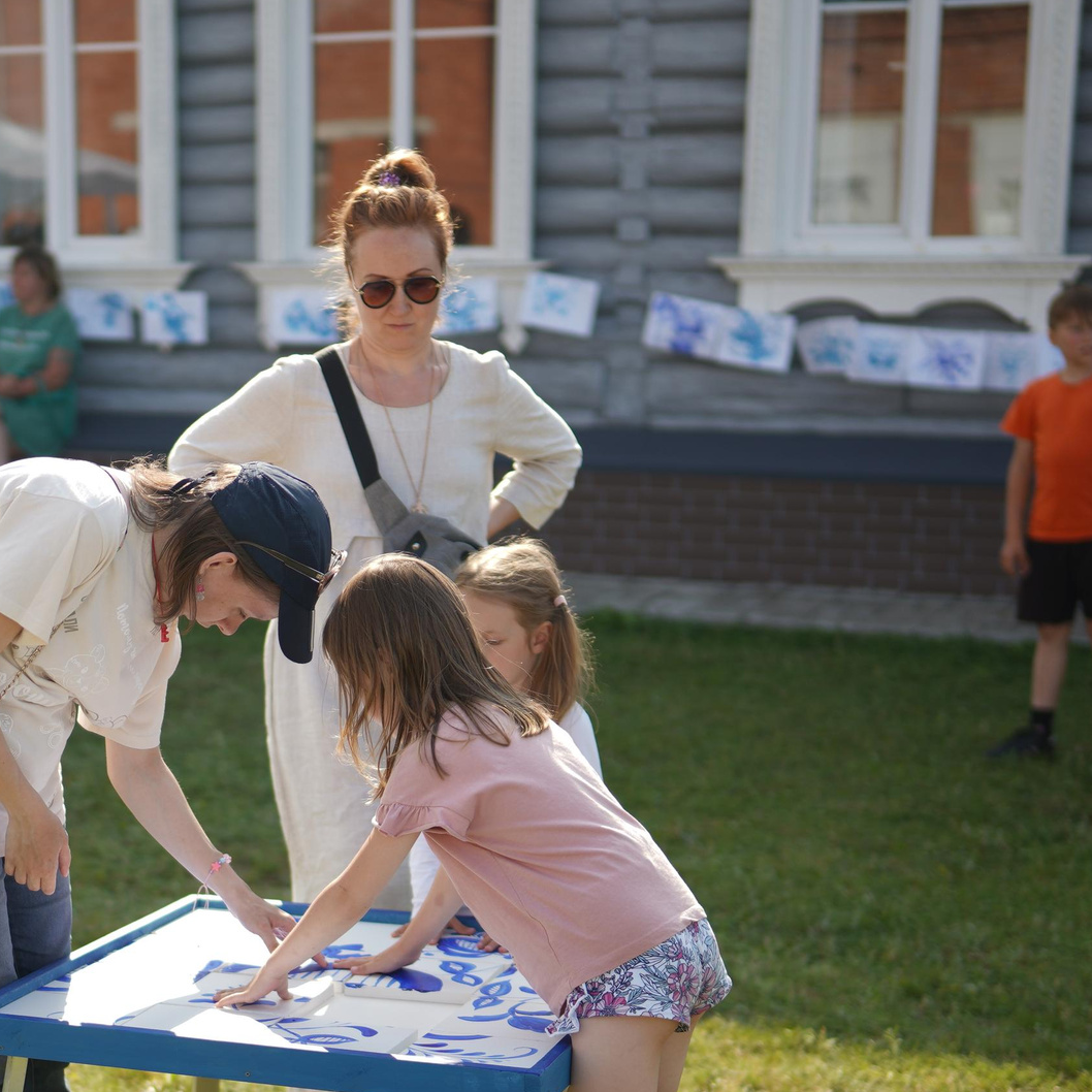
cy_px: 822
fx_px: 2570
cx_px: 228
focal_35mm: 72
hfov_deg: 23.7
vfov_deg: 23.7
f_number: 1.2
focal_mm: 35
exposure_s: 1/1000
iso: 50
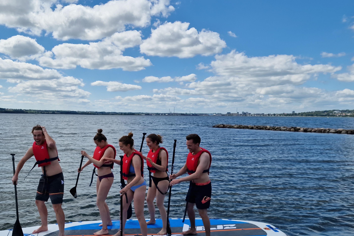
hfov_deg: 54.5
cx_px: 113
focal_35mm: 34
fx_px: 334
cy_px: 146
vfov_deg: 38.7
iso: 50
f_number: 1.8
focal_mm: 6.4
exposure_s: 1/2088
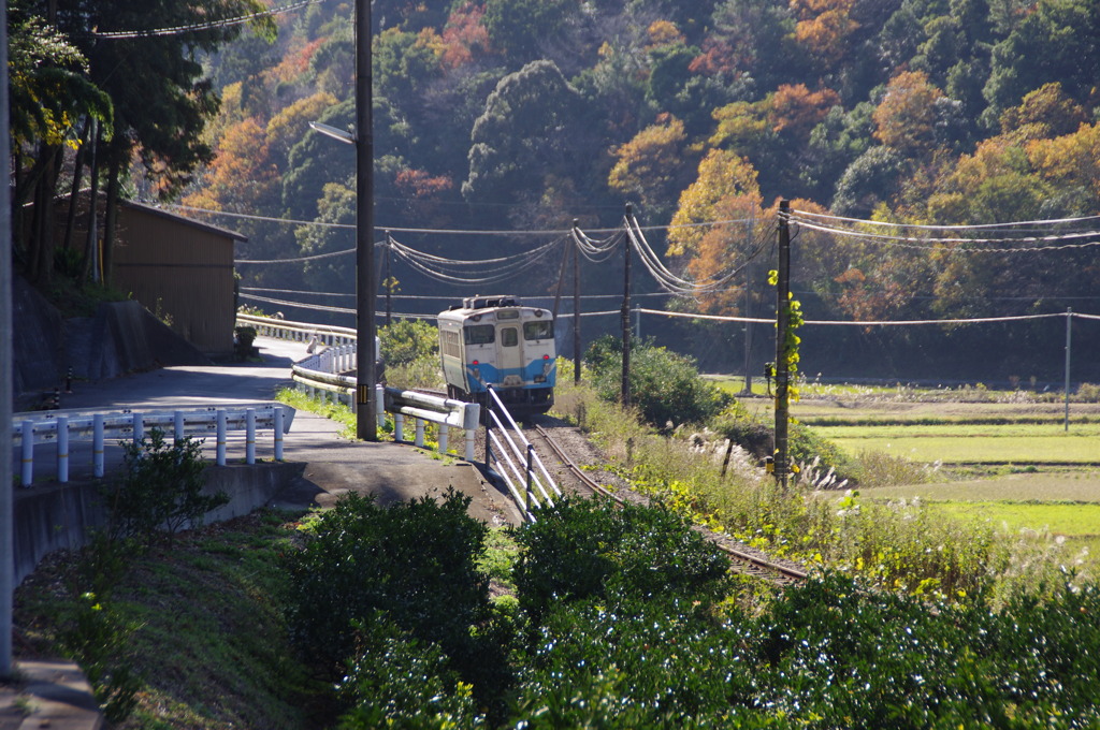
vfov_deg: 8.3
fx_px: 5035
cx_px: 550
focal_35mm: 165
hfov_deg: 12.5
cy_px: 365
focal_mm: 110
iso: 160
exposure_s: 1/250
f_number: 5.6
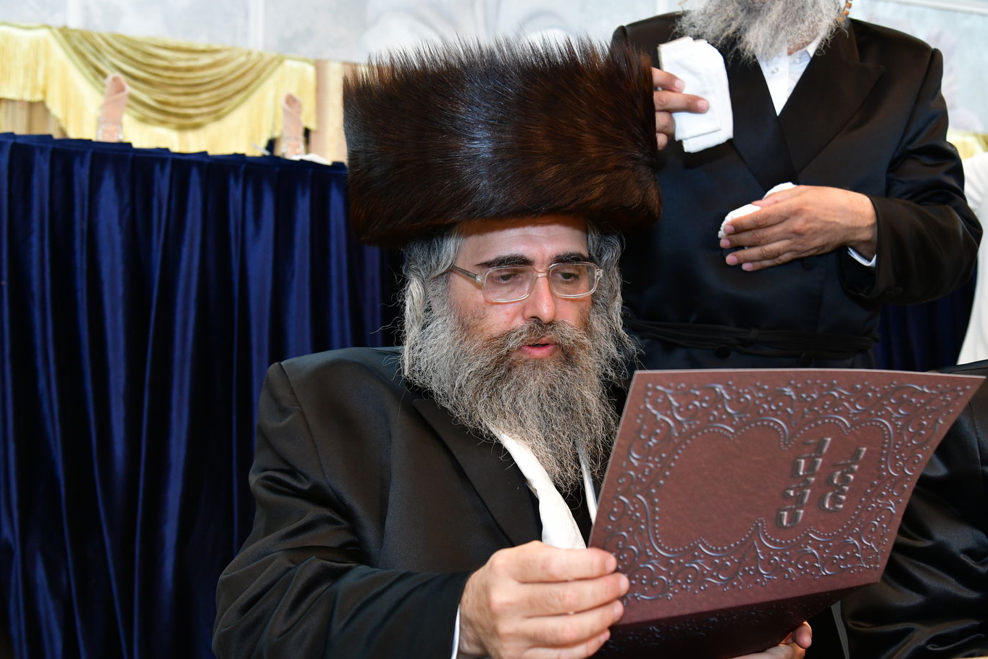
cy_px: 331
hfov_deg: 49.6
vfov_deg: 34.2
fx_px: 1070
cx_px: 499
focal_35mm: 39
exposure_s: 1/100
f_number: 5.6
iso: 2500
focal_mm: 38
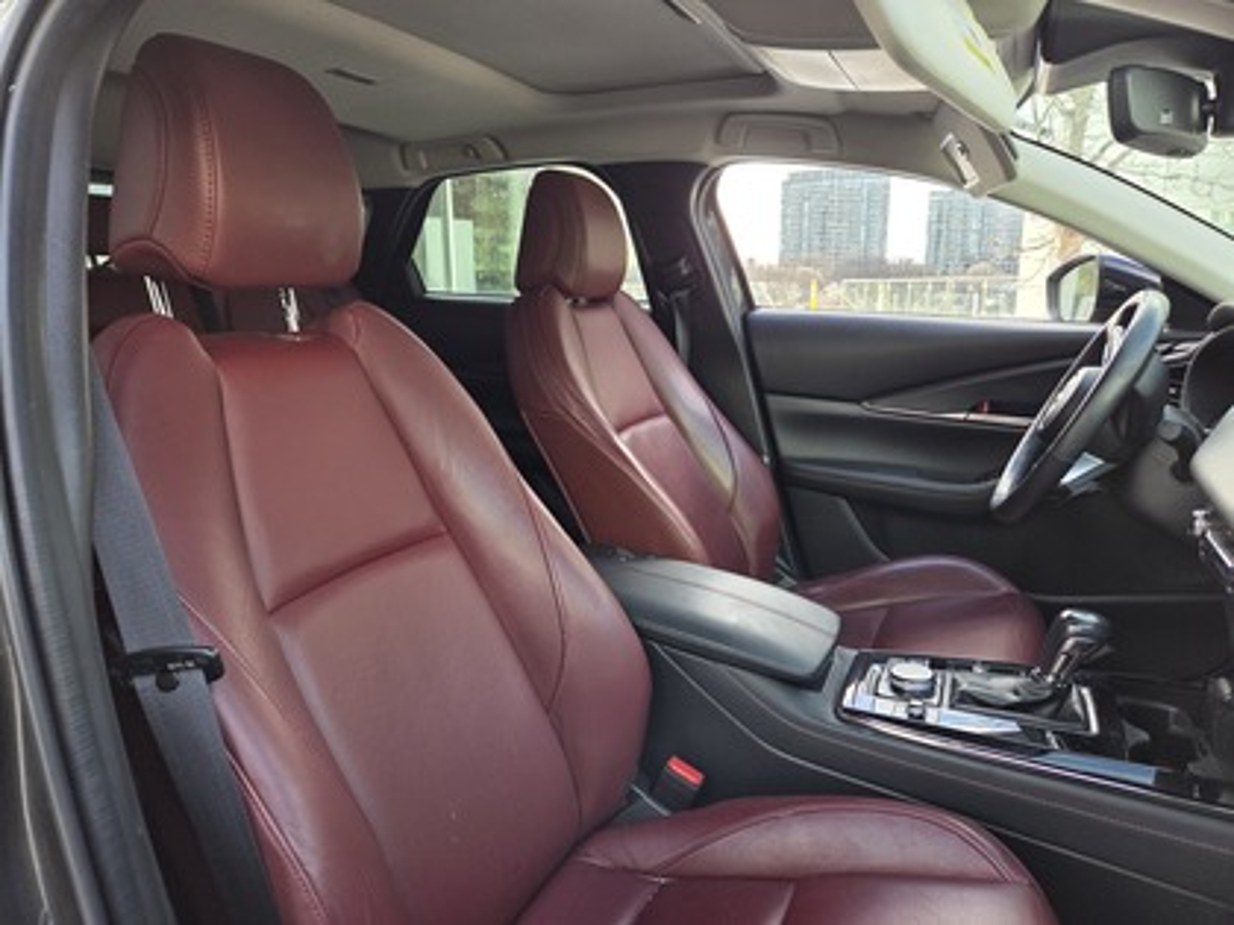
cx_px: 617
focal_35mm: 23
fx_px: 820
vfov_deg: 58.9
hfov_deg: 73.9
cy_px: 462
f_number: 1.8
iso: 50
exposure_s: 1/180
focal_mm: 5.4
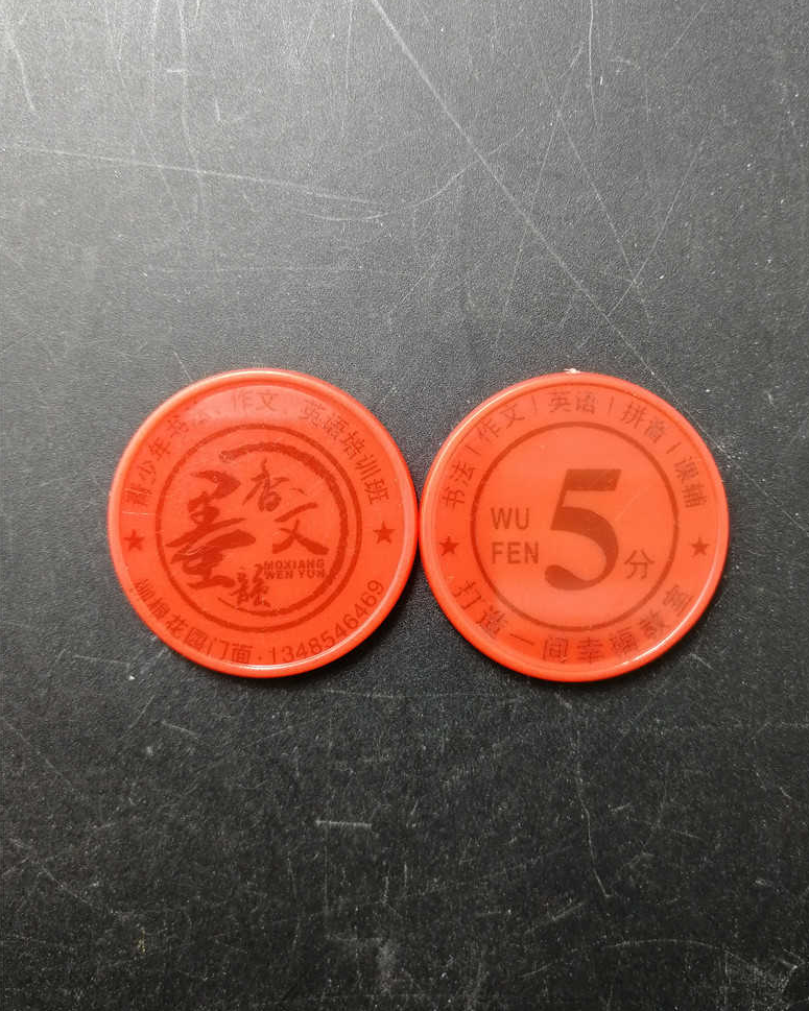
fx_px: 868
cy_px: 501
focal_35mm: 29
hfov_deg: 50.0
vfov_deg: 60.5
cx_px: 414
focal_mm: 3.95
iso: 125
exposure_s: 1/50
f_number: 2.2
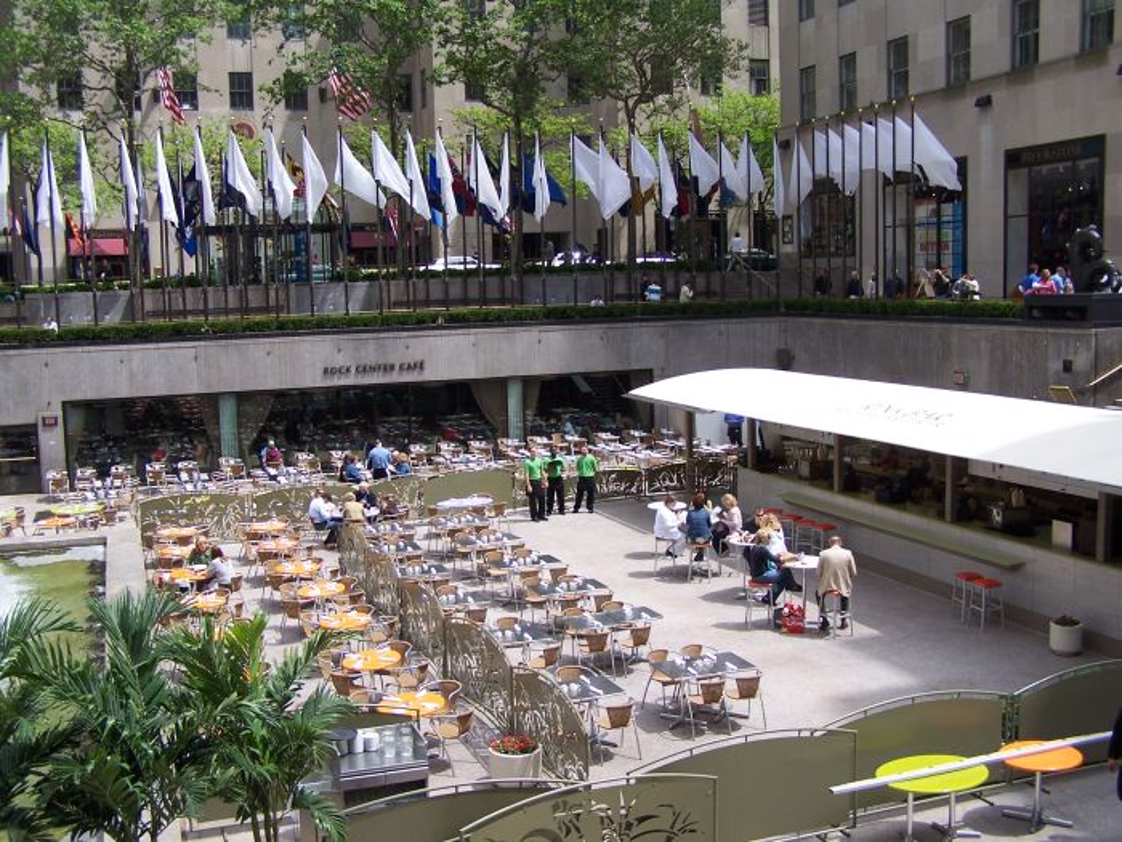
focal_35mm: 38
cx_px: 561
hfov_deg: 49.0
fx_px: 1232
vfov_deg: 37.7
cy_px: 421
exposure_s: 1/800
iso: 80
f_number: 2.8
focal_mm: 6.3
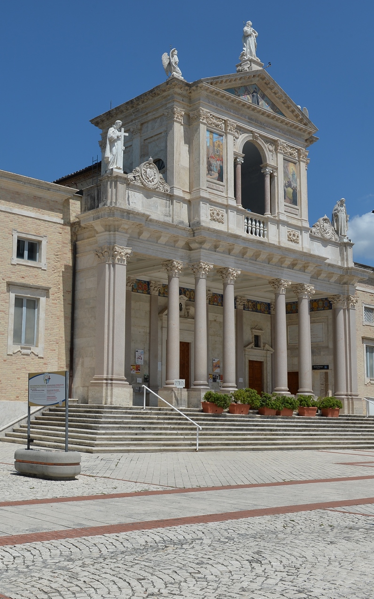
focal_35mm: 43
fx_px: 701
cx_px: 38
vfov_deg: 46.2
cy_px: 300
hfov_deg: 28.7
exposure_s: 1/250
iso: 100
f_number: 11
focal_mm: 28
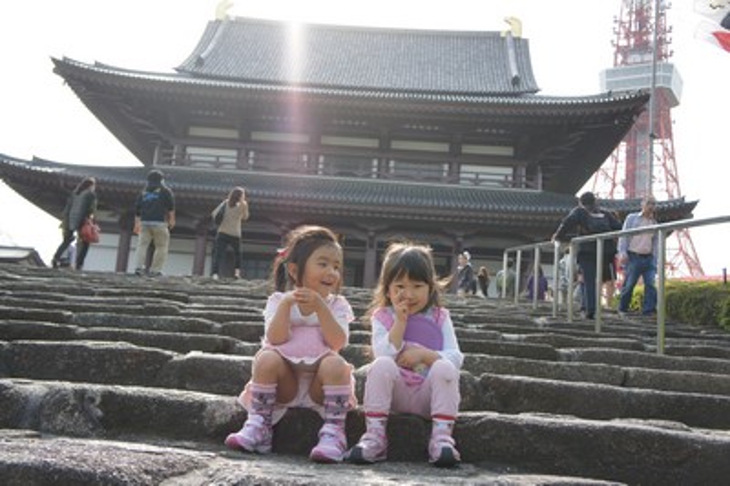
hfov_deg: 45.0
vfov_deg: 30.8
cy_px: 243
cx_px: 365
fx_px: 881
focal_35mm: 44
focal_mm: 29
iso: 200
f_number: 5.6
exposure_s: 1/400
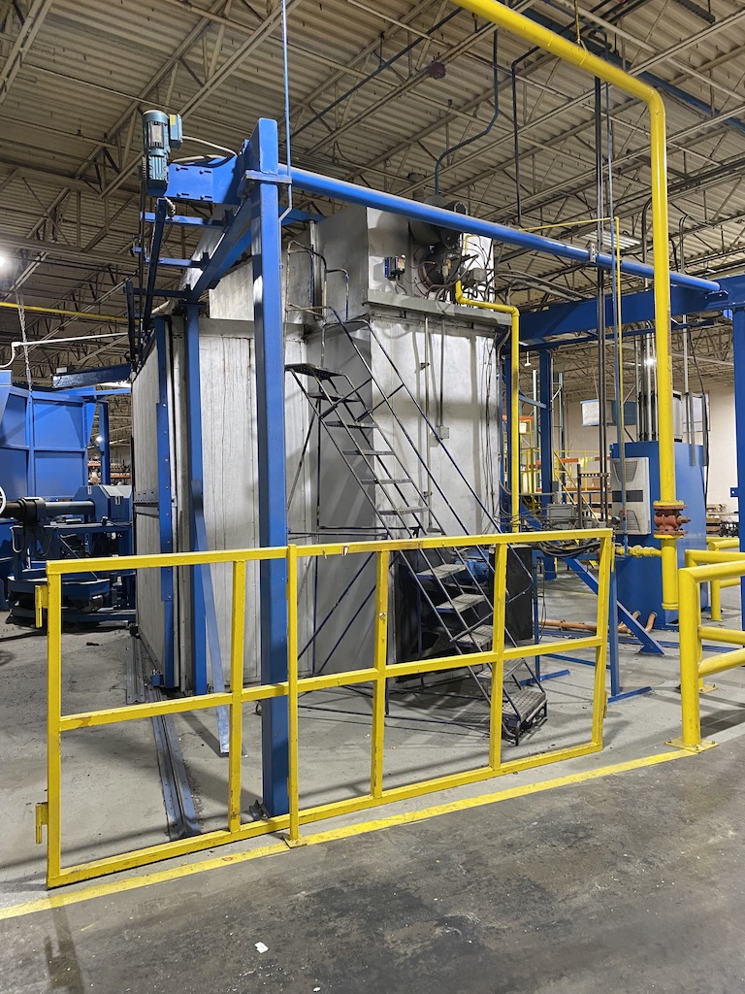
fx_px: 746
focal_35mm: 26
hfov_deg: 53.1
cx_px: 372
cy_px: 497
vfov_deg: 67.3
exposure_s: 1/60
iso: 200
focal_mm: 4.25
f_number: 1.8
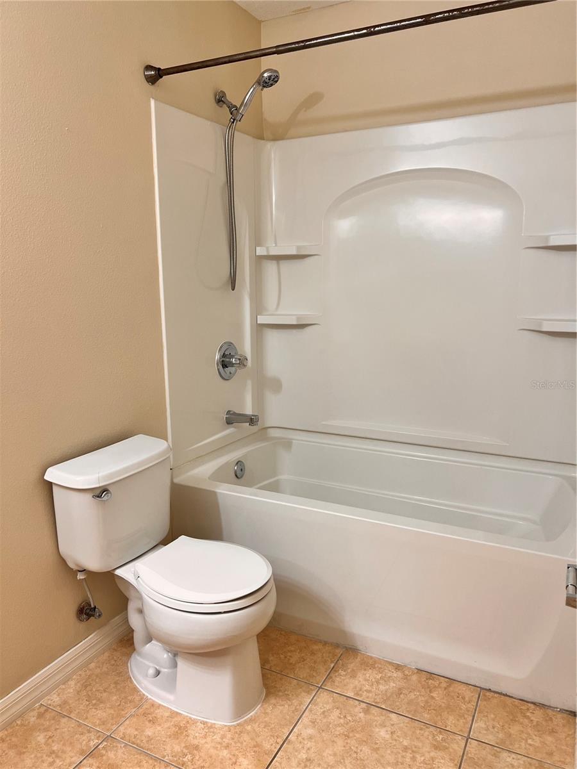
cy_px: 384
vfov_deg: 67.3
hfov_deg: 53.1
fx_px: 578
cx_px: 288
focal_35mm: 26
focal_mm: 5.7
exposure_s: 1/120
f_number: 1.5
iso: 125
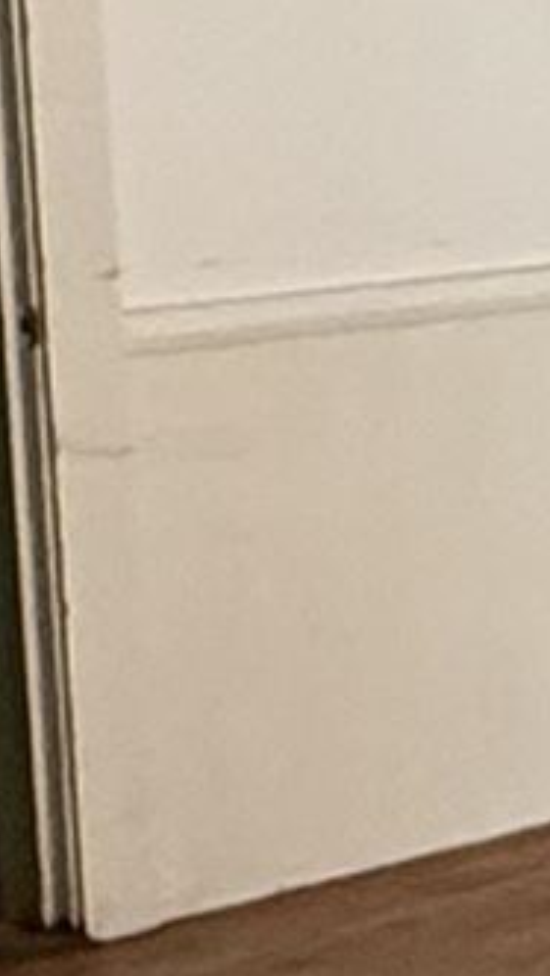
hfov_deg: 7.7
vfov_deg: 15.2
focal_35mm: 141
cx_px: 1544
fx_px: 3652
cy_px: 485
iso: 640
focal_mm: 2.22
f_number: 2.2
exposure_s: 1/60
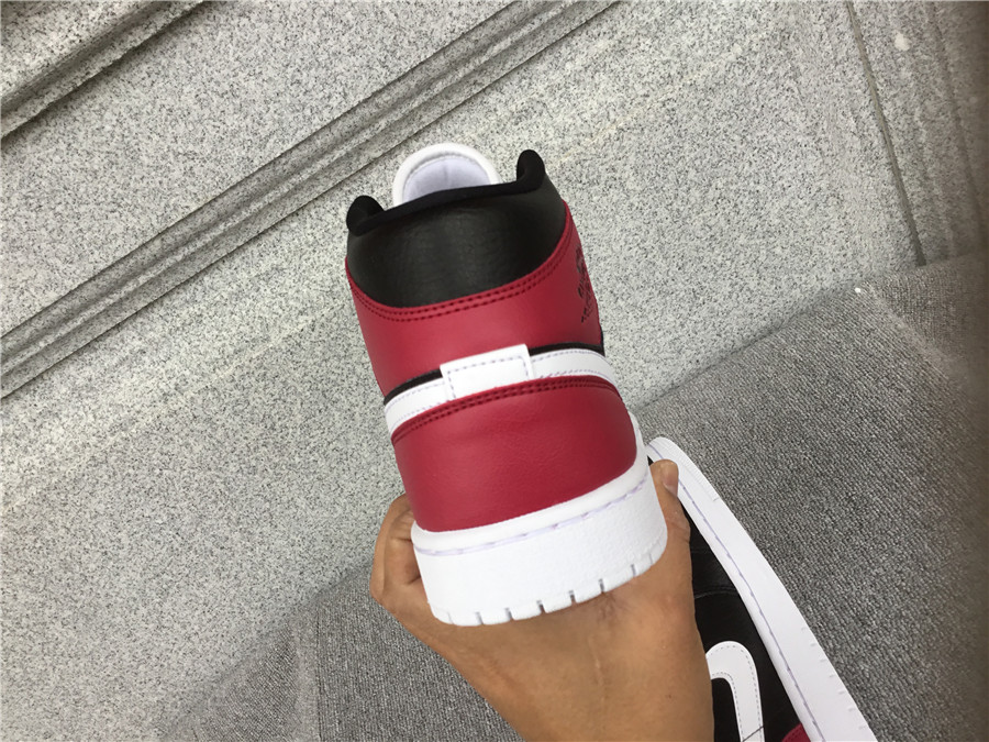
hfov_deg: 58.4
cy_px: 371
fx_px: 886
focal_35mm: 31
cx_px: 494
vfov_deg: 45.4
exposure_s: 1/100
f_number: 2.4
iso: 40
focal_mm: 3.3
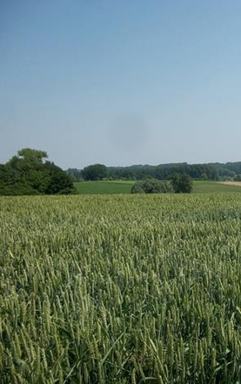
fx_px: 482
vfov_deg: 43.5
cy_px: 191
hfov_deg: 26.7
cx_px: 235
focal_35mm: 46
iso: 80
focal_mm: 5.7
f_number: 8.8
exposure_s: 1/200
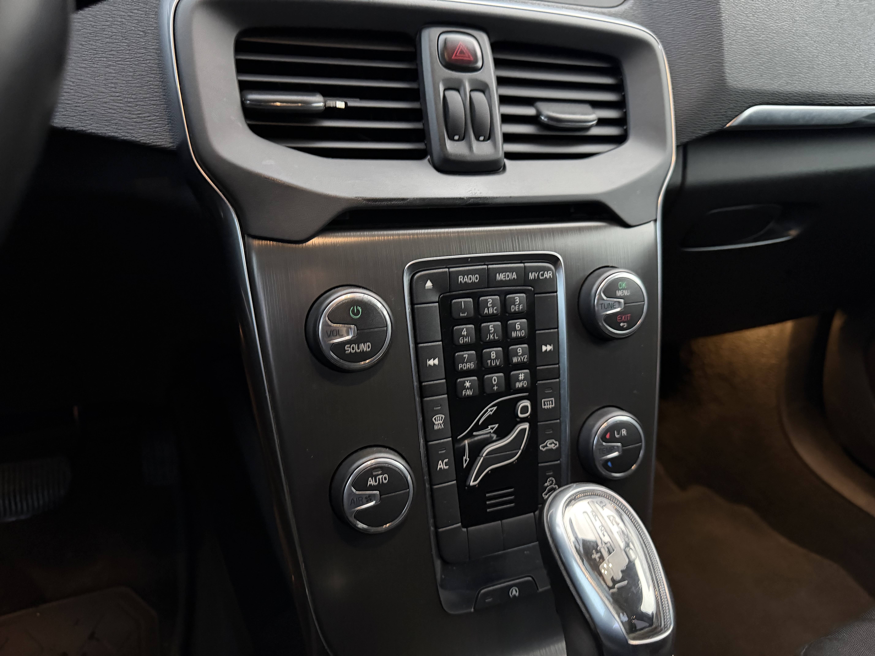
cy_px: 328
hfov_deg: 71.6
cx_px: 438
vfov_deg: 56.8
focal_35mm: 24
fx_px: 607
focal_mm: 6.76
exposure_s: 1/25
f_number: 1.78
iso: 800
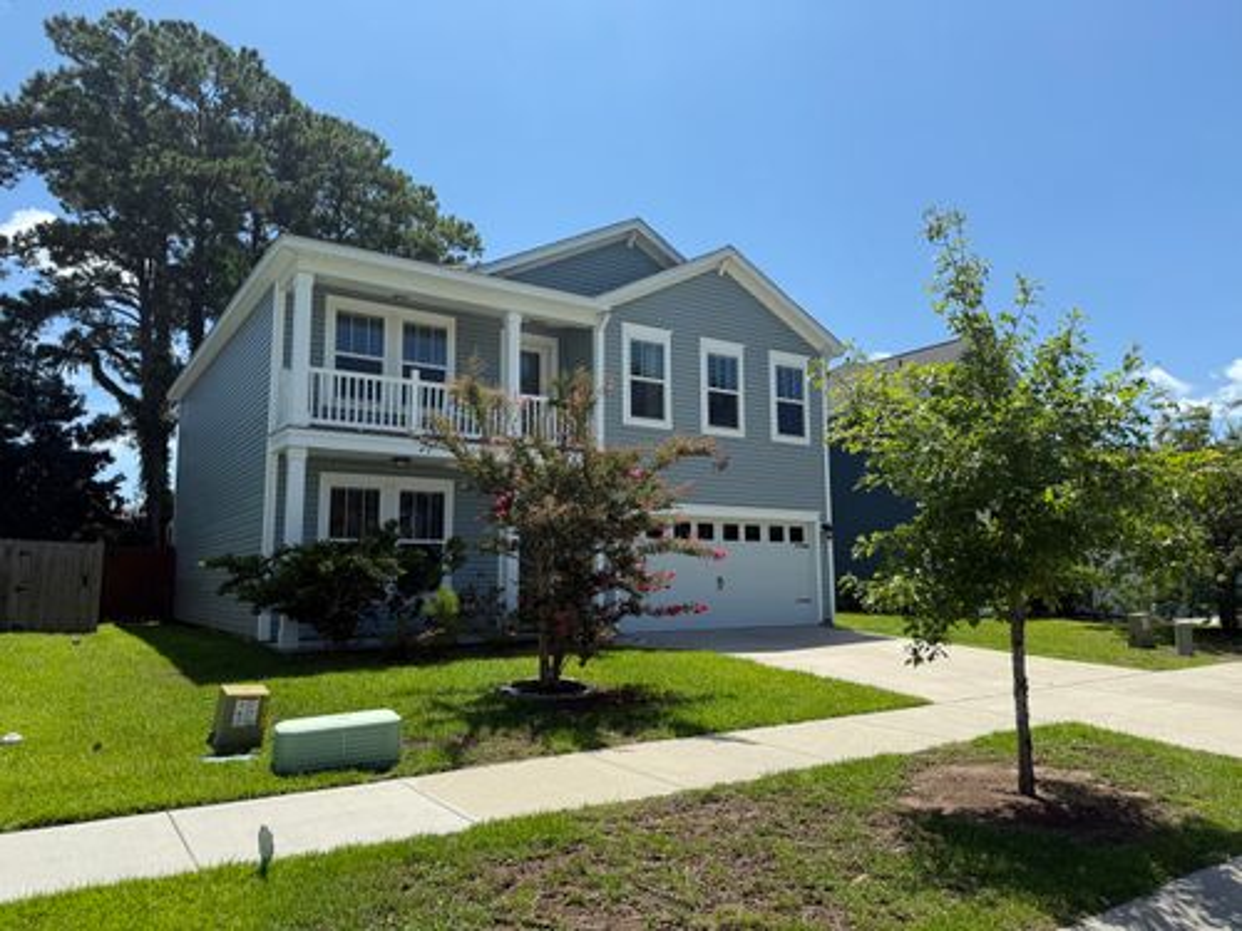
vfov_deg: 56.8
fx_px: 861
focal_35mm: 24
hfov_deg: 71.6
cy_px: 466
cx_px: 621
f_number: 1.78
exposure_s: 1/4673
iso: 80
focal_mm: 6.76
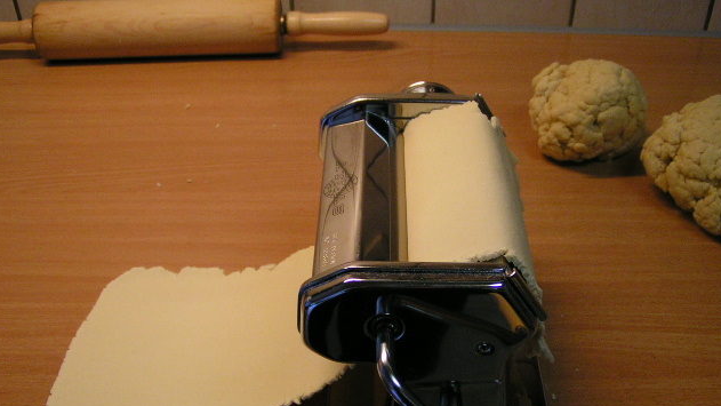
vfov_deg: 28.3
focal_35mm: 42
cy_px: 238
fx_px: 803
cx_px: 360
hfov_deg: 48.4
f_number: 2.8
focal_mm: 5.8
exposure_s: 1/50
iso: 160
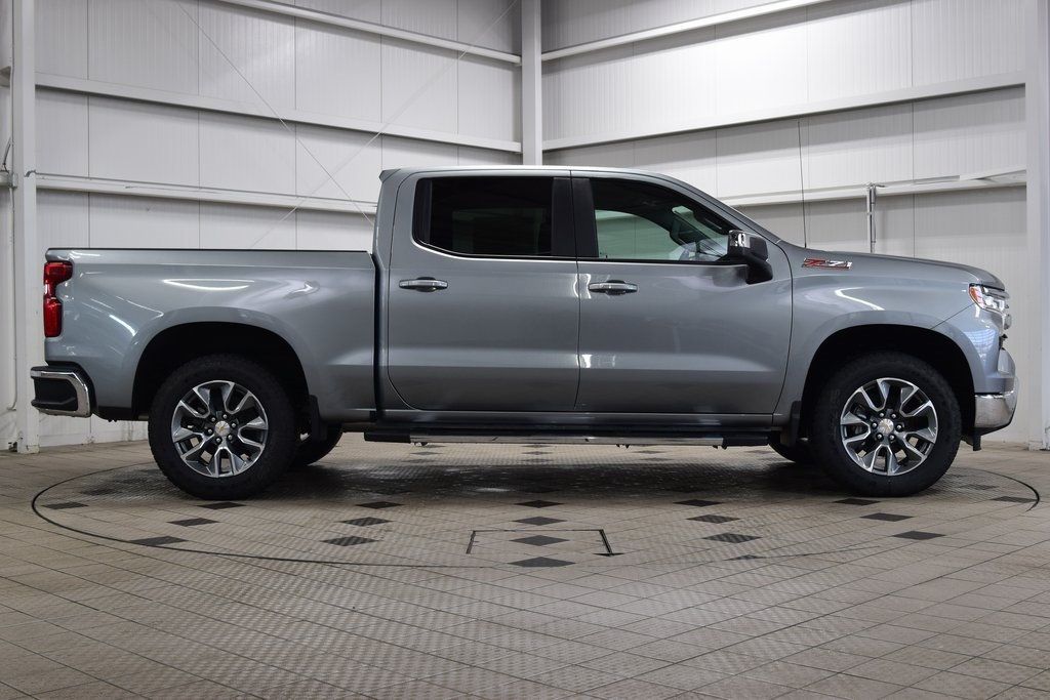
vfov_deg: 30.9
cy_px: 350
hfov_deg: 45.0
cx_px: 525
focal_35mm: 44
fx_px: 1269
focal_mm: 29
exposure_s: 1/20
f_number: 6.3
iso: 400
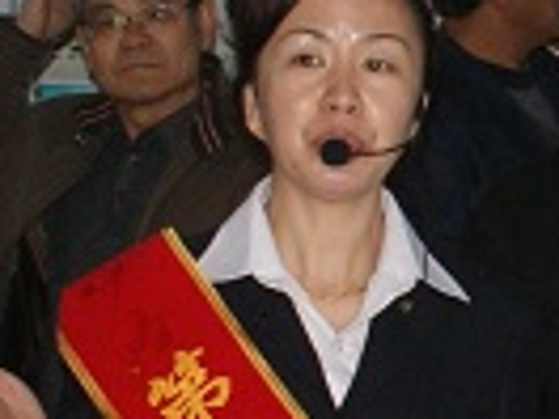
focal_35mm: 300
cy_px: 279
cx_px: 904
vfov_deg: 5.0
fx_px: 4845
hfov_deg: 6.5
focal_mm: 30
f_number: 5
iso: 400
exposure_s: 1/60
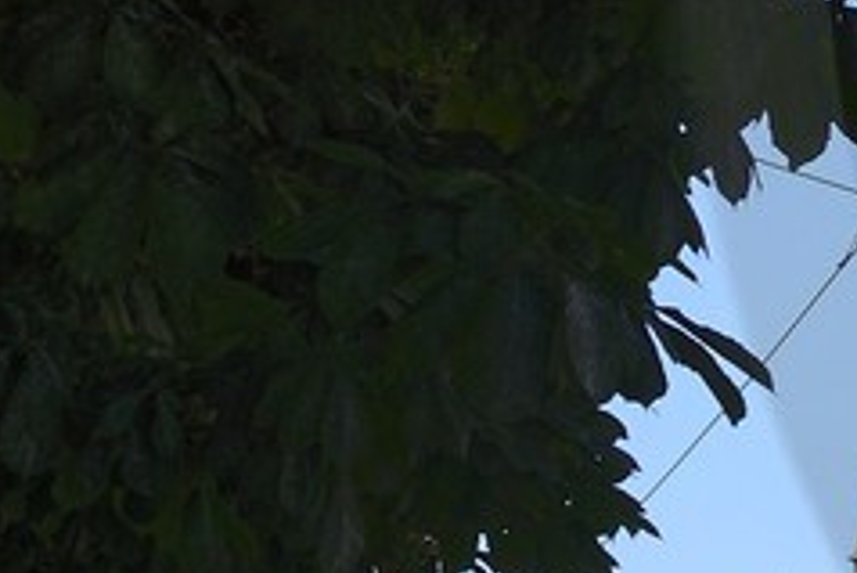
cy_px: -112
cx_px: 2150
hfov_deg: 7.5
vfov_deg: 5.4
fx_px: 6074
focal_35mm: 255
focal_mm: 38
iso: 200
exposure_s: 1/250
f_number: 10
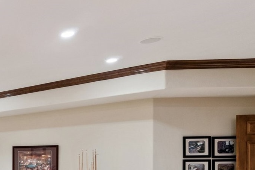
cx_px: -105
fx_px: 319
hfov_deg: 30.2
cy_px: 169
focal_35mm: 45
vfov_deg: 28.1
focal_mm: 10
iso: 200
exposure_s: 1/6
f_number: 6.3
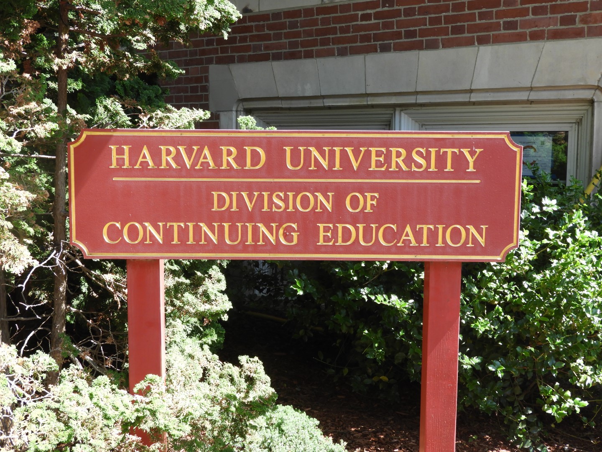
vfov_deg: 32.2
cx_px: 301
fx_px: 783
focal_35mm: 45
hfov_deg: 42.1
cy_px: 226
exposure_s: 1/160
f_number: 4
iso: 100
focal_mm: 8.1
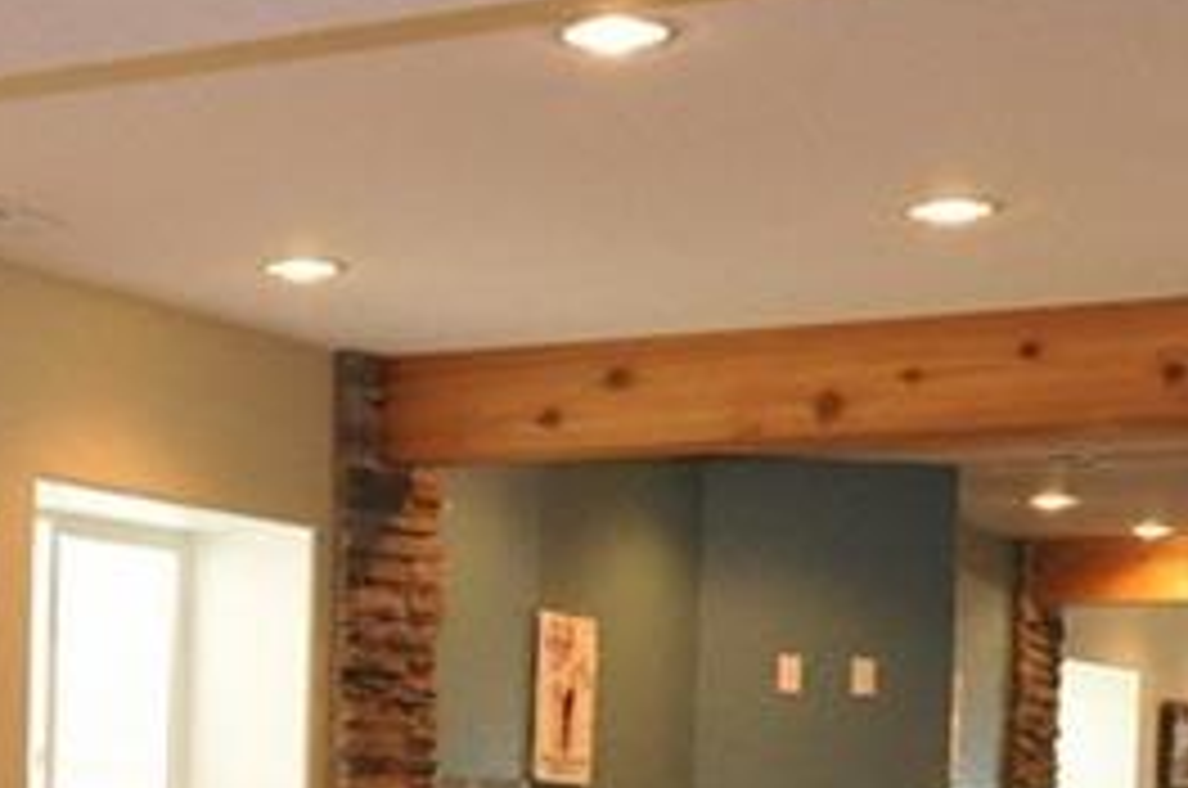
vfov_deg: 14.2
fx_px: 3063
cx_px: 112
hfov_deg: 21.4
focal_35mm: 93
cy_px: 921
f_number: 2.8
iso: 800
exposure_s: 1/80
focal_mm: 16
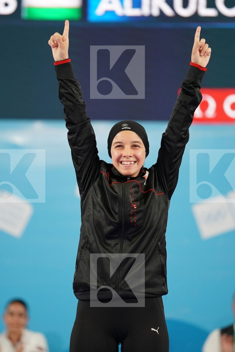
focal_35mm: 300
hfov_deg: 4.6
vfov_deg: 6.9
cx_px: 118
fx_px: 2937
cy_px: 176
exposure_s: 1/500
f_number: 2.8
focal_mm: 200
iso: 1250
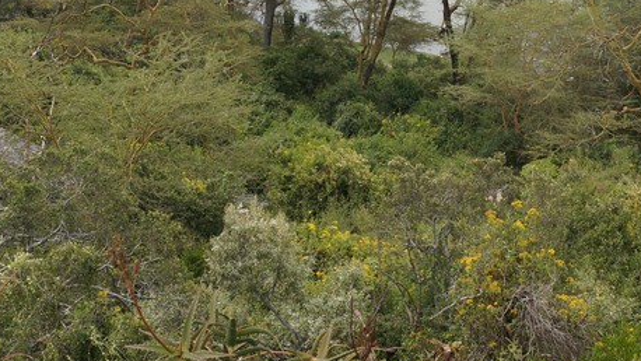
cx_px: 448
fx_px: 1122
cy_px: -70
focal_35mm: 66
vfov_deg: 17.4
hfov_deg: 31.5
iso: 200
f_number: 9
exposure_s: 1/160
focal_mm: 16
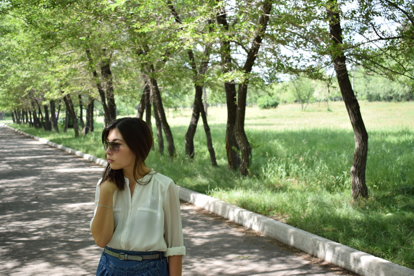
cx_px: 207
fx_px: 535
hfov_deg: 42.3
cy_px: 138
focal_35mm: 46
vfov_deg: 29.0
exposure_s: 1/125
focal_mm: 31
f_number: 4.2
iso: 100
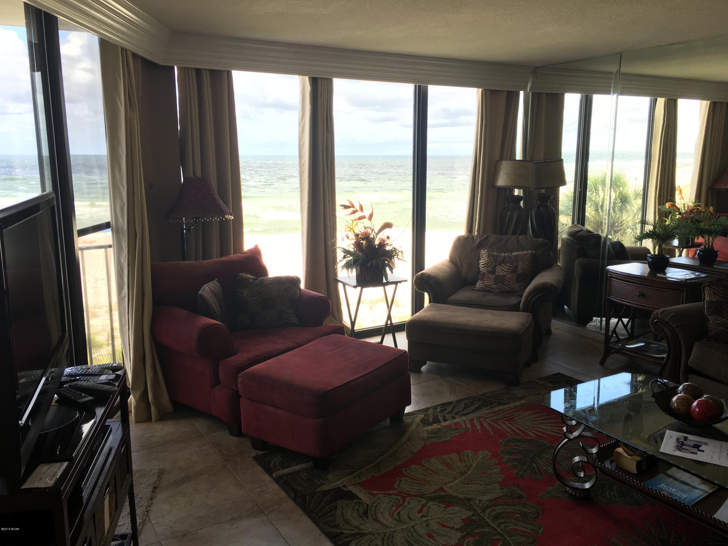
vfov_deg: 48.2
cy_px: 273
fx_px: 610
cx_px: 364
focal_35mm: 29
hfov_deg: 61.7
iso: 32
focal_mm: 4.15
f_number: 2.2
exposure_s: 1/120
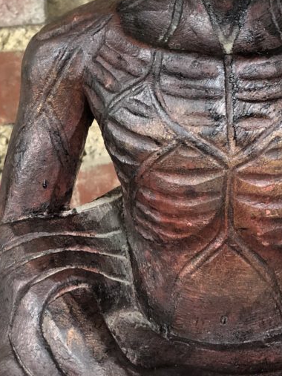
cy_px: 1
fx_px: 1141
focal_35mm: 105
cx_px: 215
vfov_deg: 18.3
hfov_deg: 14.0
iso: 160
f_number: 2.4
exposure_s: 1/20
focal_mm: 6
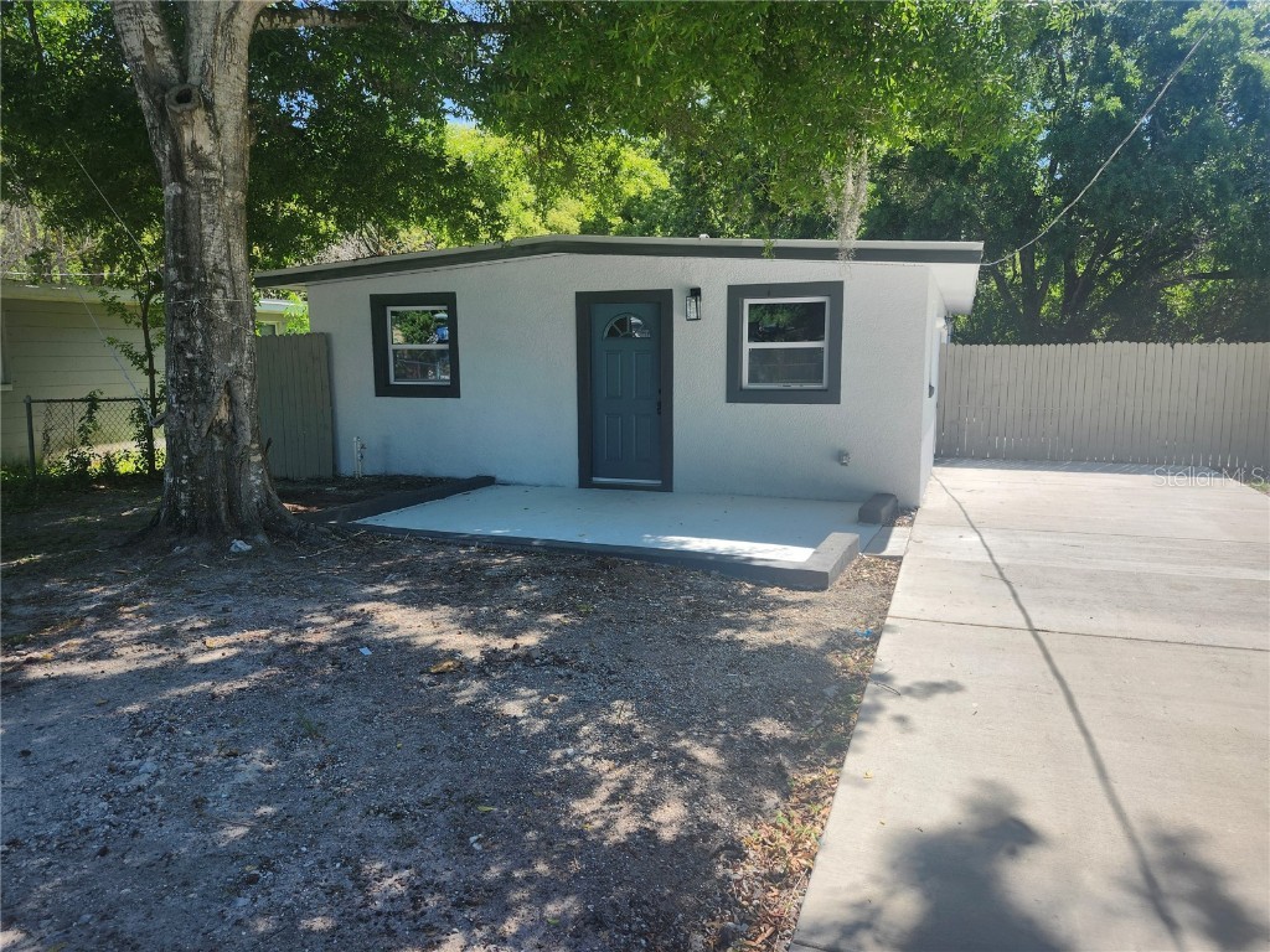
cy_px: 476
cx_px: 635
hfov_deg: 73.9
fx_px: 844
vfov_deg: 58.9
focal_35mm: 23
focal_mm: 5.54
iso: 25
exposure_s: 1/827
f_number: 1.8
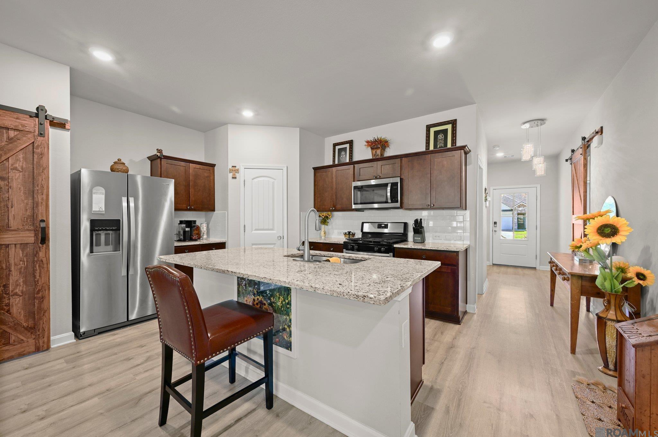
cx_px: 329
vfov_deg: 81.1
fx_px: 256
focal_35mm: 14
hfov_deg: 104.3
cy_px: 218
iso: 200
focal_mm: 14
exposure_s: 1/1.25
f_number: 10
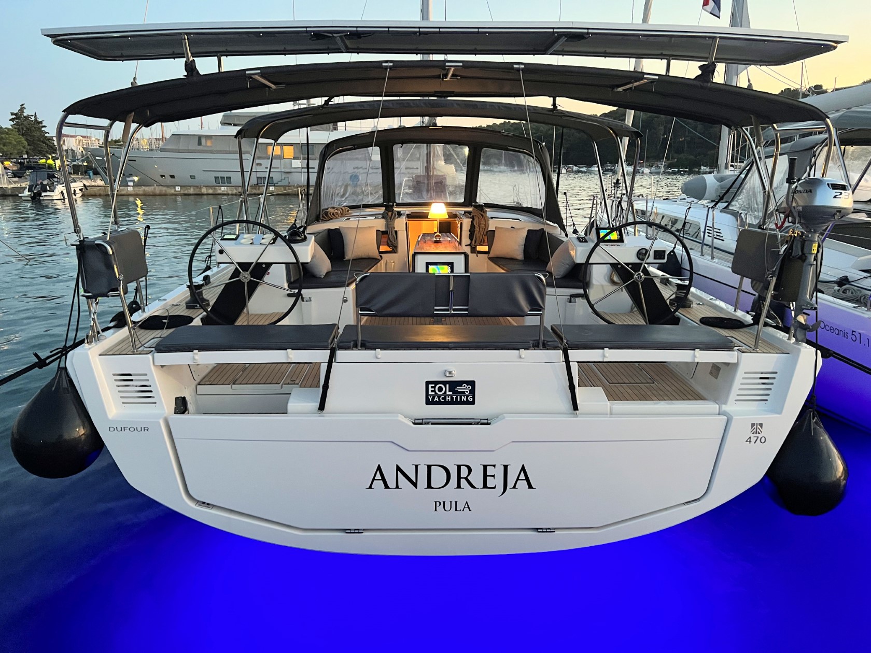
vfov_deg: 53.1
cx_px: 436
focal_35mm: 26
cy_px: 326
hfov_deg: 67.3
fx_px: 654
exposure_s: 1/33
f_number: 1.5
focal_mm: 5.7
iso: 500
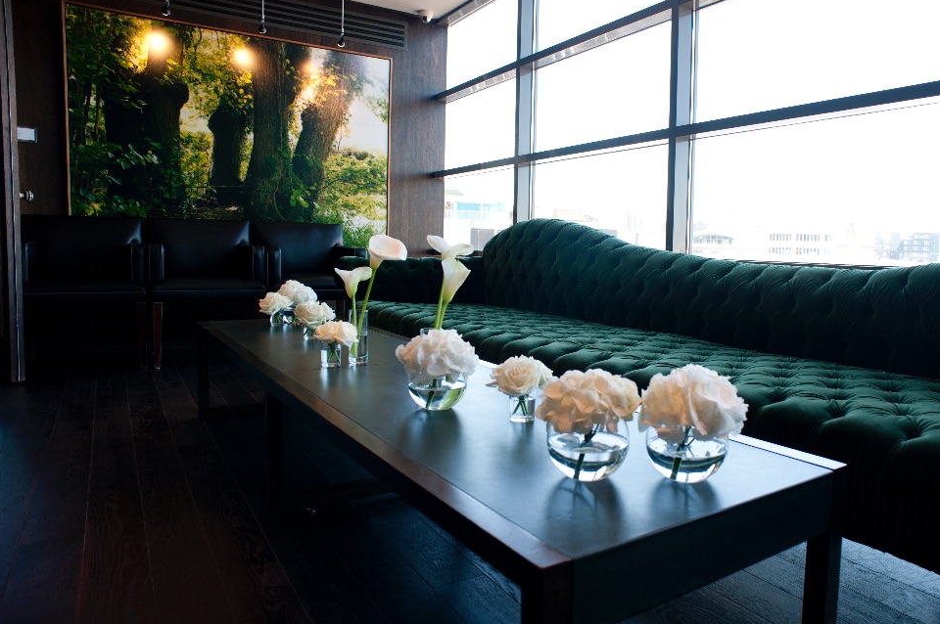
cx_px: 560
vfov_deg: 51.1
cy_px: 286
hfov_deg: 70.9
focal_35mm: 25
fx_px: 652
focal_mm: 20
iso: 250
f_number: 4
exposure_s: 1/80
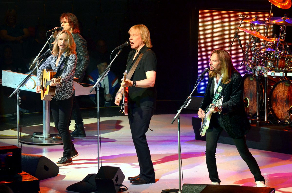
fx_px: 1639
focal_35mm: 202
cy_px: 96
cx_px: 146
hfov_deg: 10.2
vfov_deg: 6.8
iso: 1600
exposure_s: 1/125
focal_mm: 135
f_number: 4.8
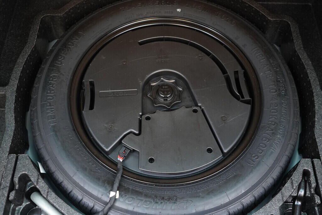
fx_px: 322
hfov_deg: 53.1
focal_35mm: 36
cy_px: 108
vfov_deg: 36.9
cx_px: 161
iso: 800
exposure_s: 1/40
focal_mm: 24
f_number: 2.8
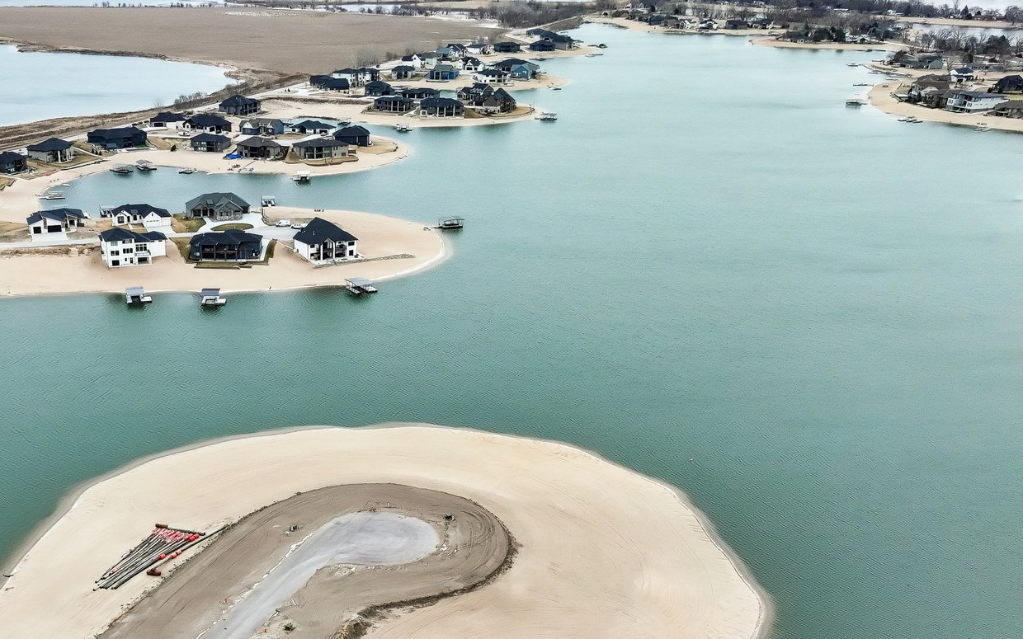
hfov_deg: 45.9
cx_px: 281
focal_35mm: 42
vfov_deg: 29.5
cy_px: 552
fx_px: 1171
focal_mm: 12.3
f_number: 5.6
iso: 400
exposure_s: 1/30
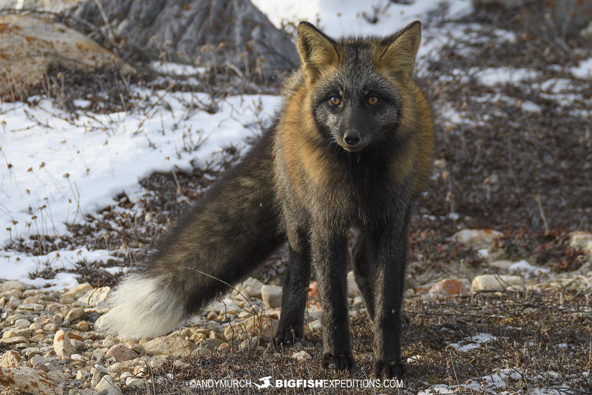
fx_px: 9866
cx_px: 296
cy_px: 198
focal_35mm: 600
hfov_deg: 3.4
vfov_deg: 2.3
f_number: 6
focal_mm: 400
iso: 640
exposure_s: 1/1000
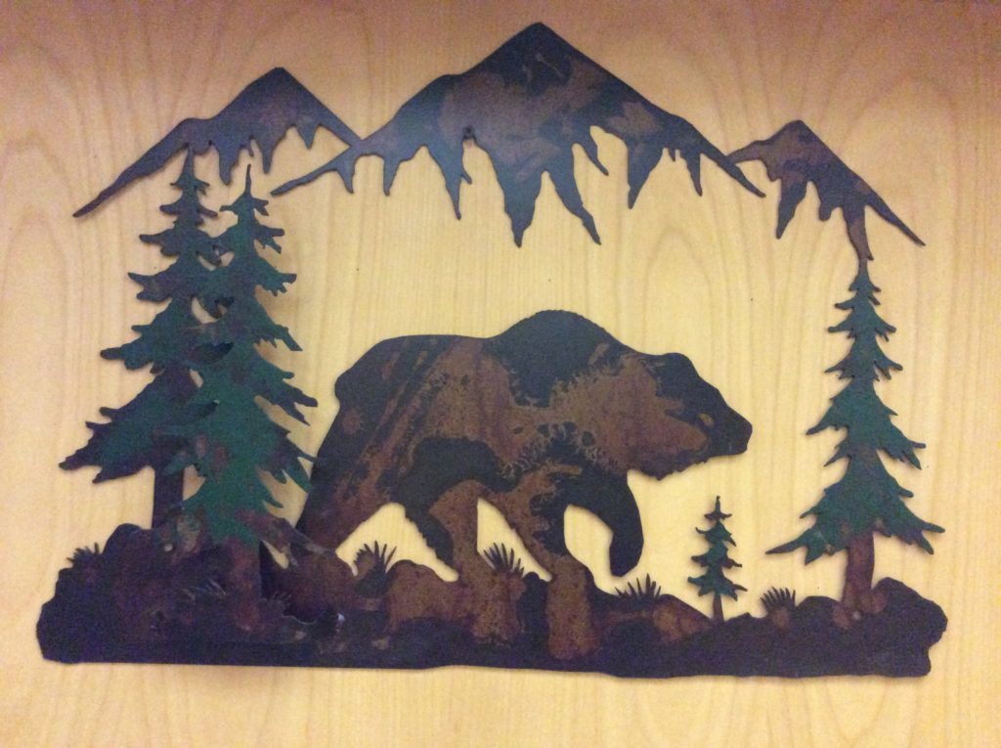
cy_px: 374
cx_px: 500
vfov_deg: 44.1
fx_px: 924
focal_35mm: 32
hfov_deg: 56.9
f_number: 2.4
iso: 640
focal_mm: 3.3
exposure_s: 1/15
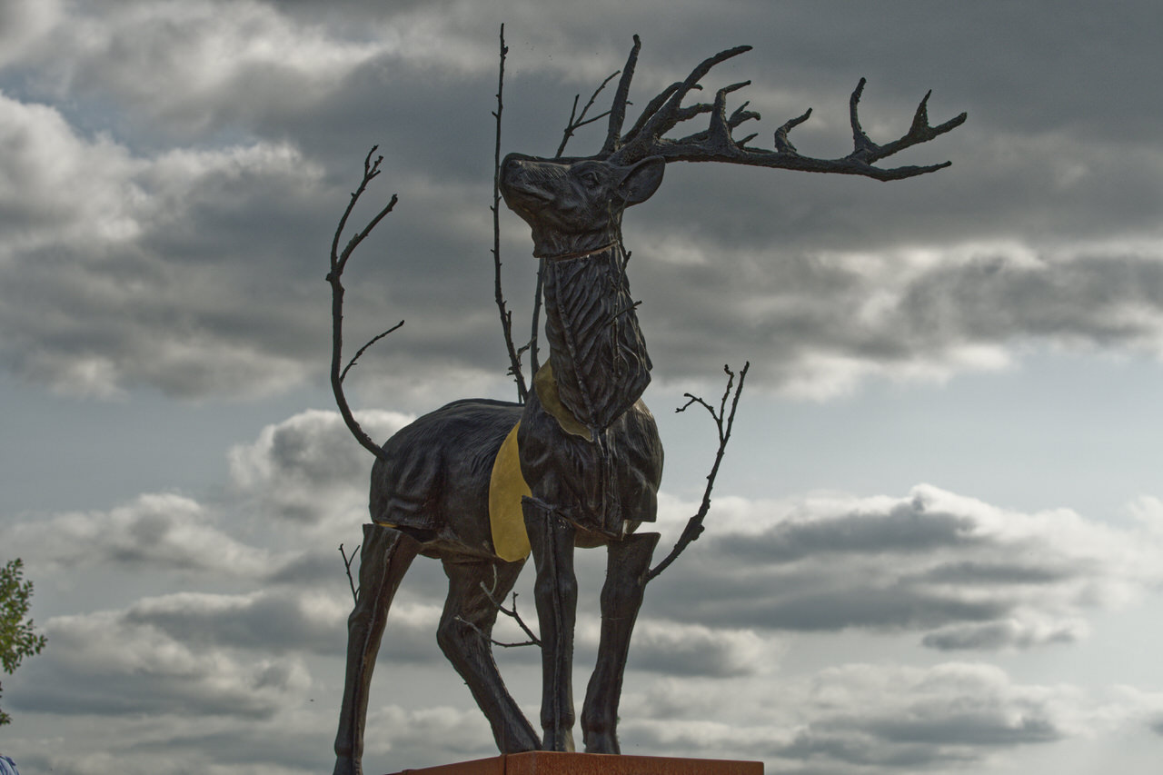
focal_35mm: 105
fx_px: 3391
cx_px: 582
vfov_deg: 13.0
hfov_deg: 19.5
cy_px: 388
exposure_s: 1/1250
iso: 100
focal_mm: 70
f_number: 5.6
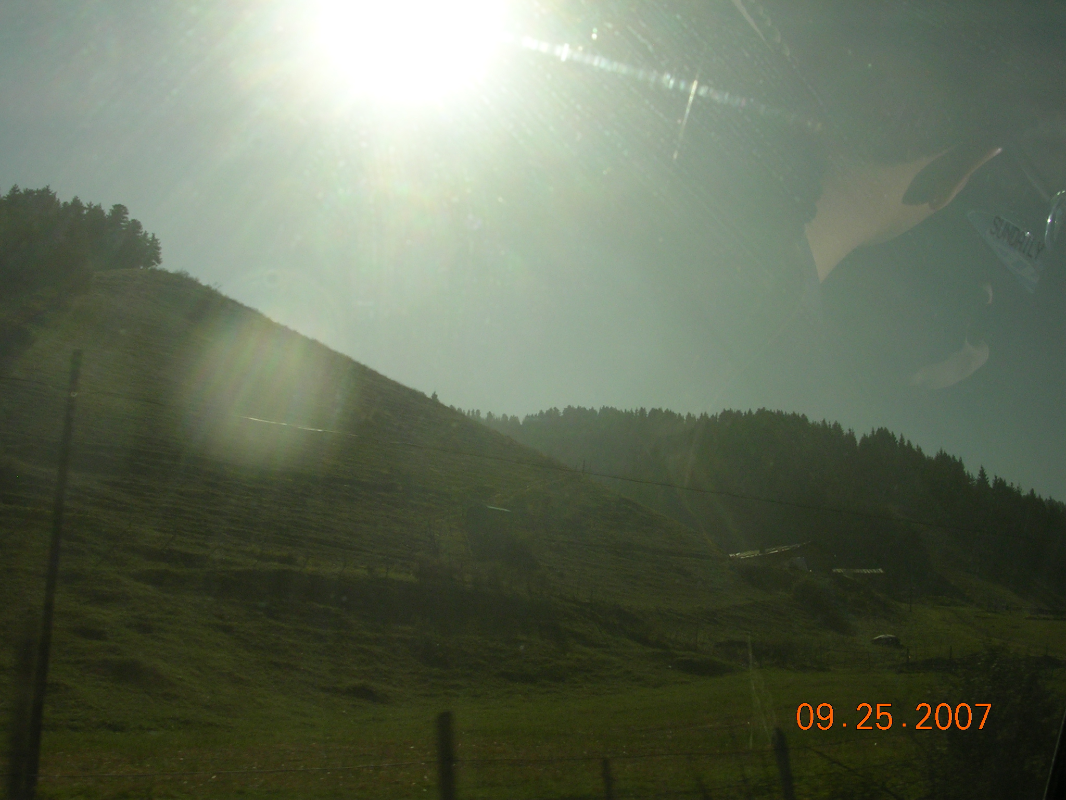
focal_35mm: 38
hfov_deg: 49.0
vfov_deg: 37.7
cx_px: 533
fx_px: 1170
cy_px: 400
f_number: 5.6
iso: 50
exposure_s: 1/236
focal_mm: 5.8
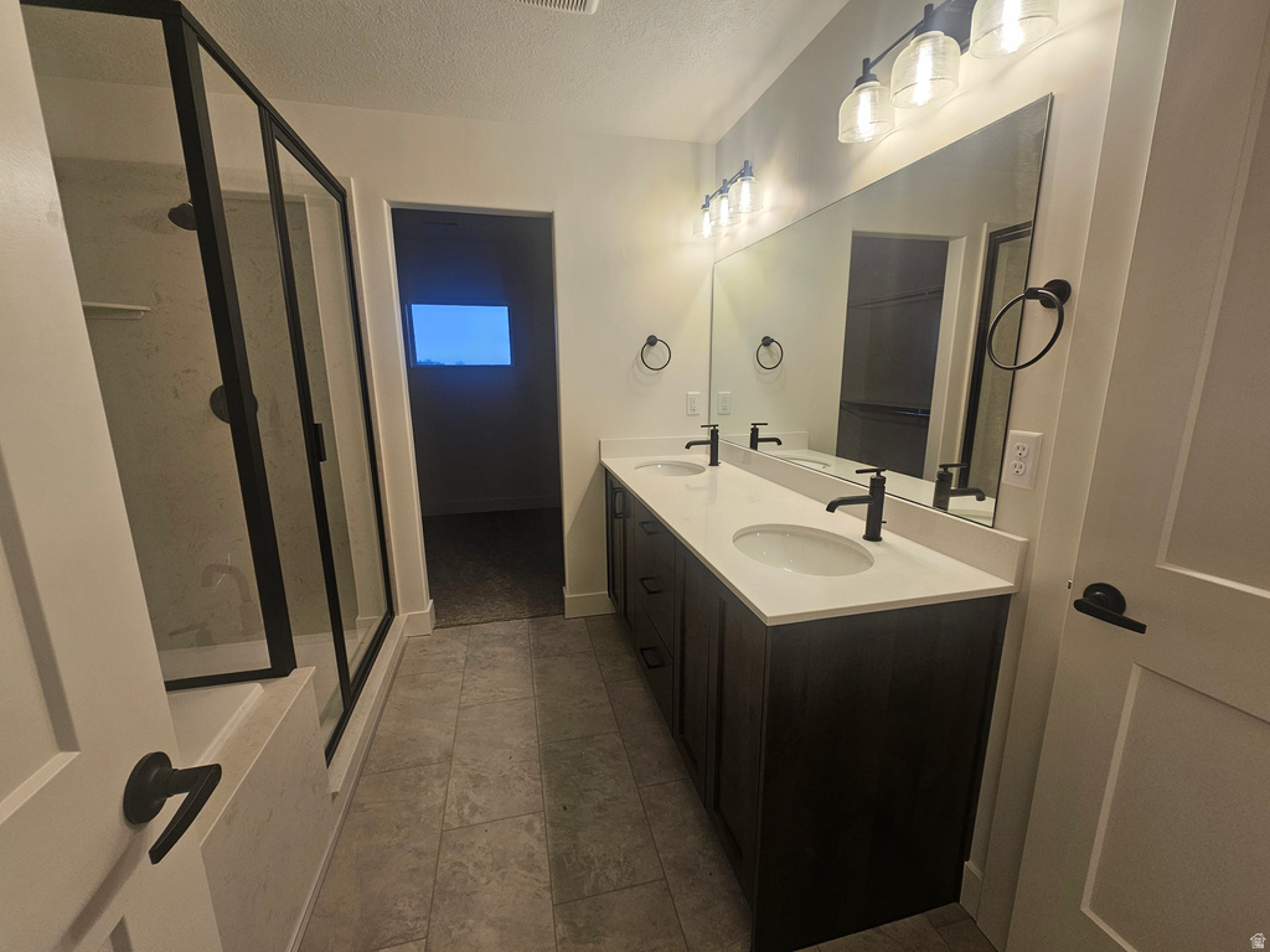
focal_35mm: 13
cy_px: 476
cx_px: 635
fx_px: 477
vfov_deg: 89.9
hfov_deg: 106.2
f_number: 2.2
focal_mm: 2.2
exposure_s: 1/60
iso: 64
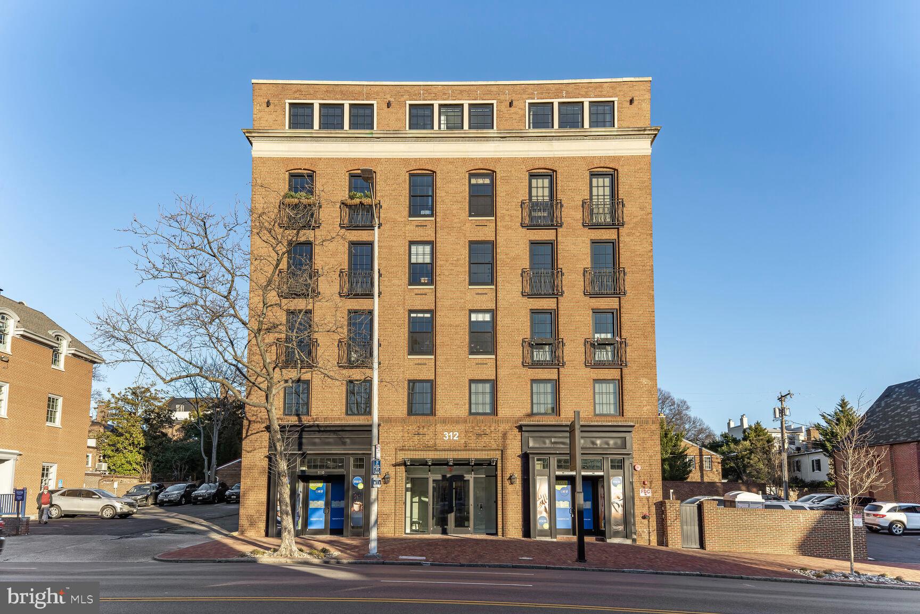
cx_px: 460
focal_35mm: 14
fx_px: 358
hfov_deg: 104.3
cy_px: 307
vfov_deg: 81.2
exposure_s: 1/200
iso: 200
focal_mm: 14
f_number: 8
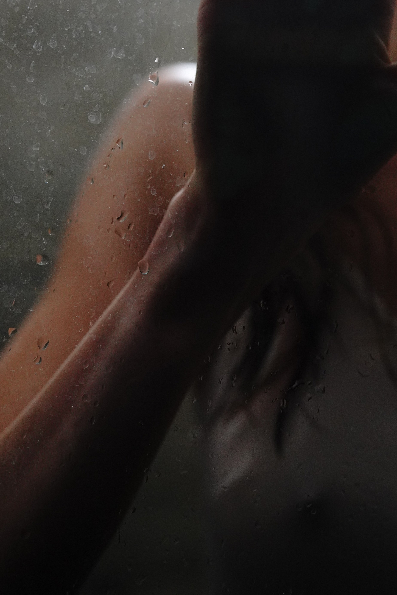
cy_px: 174
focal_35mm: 74
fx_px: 1223
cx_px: 287
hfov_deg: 18.3
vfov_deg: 27.1
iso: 3200
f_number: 2
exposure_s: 1/100
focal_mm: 50
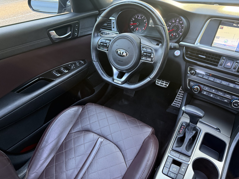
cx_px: 120
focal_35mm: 24
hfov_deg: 71.6
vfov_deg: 56.8
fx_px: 166
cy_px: 90
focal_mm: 6.76
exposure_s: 1/60
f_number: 1.78
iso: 320
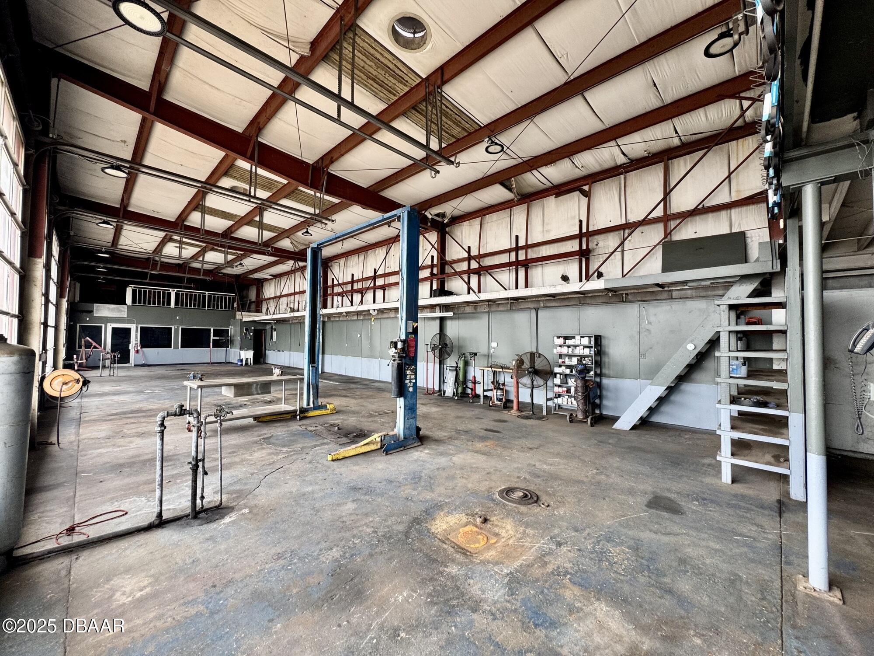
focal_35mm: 14
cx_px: 437
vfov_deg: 85.7
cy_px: 328
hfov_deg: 102.1
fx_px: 353
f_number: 2.2
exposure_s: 1/99
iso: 100
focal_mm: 2.22
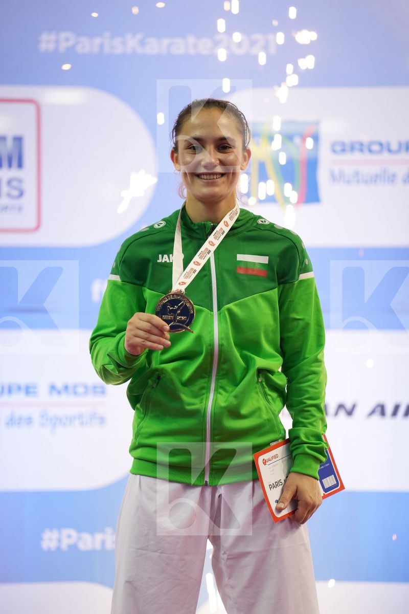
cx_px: 204
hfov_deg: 6.9
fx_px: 3408
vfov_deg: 10.3
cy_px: 307
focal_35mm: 200
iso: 640
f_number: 2.8
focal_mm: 200
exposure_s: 1/250
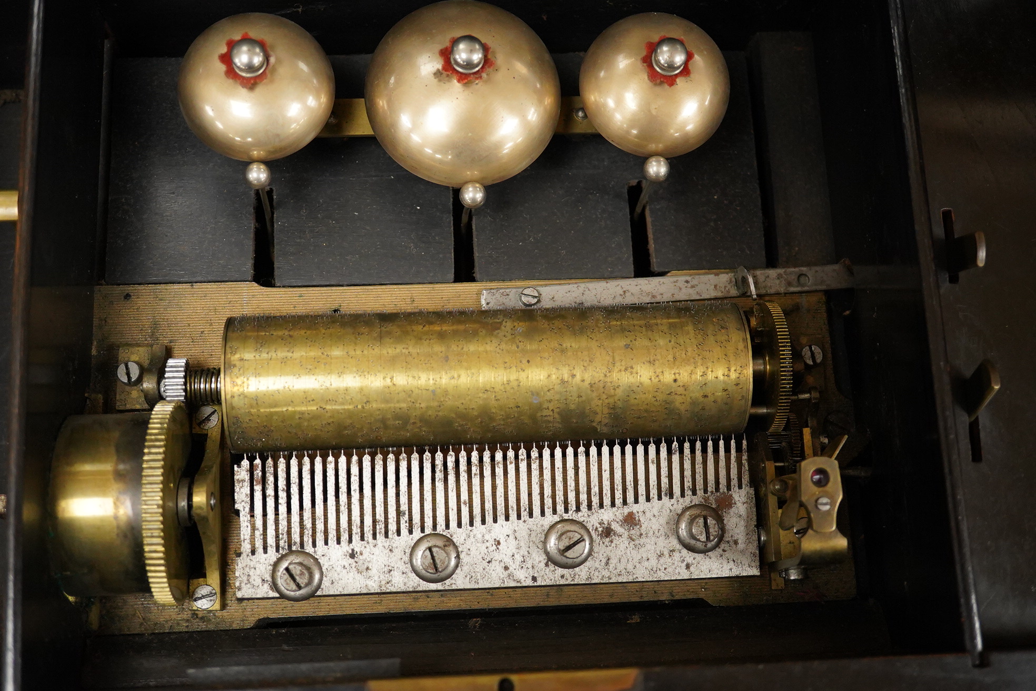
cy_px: 346
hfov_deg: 43.6
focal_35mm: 45
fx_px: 1295
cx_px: 518
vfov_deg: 29.9
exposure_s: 1/200
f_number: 5.6
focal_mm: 30
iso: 2500
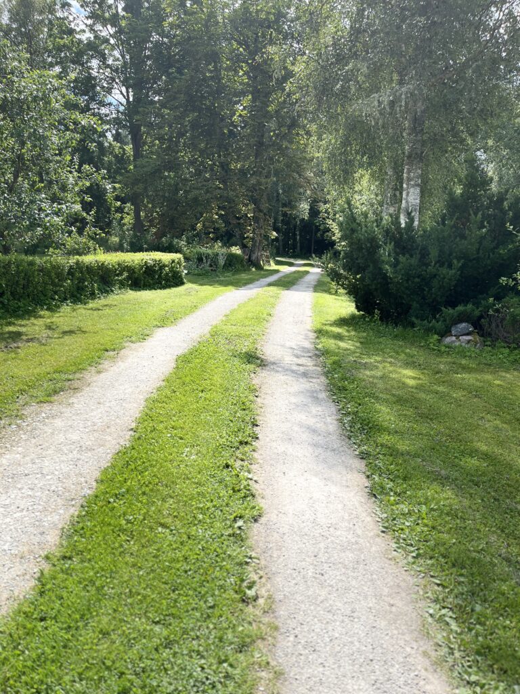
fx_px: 521
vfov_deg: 67.3
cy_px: 347
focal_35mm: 26
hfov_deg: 53.1
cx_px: 260
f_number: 1.6
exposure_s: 1/1558
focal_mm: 5.1
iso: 50
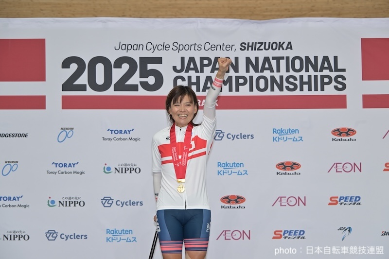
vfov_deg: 13.0
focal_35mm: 105
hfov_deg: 19.5
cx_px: 194
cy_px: 130
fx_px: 1134
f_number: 7.1
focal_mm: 105
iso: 640
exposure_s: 1/160
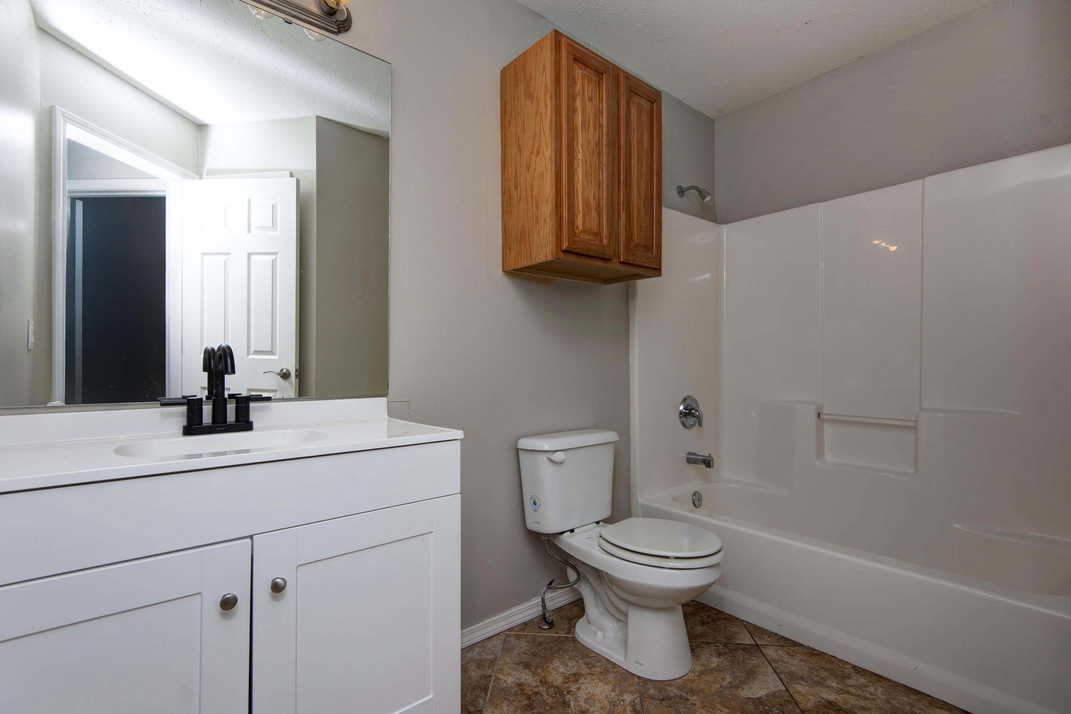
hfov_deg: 96.7
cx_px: 536
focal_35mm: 16
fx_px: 476
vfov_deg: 73.8
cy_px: 357
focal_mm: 16
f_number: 6.3
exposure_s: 1/200
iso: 100
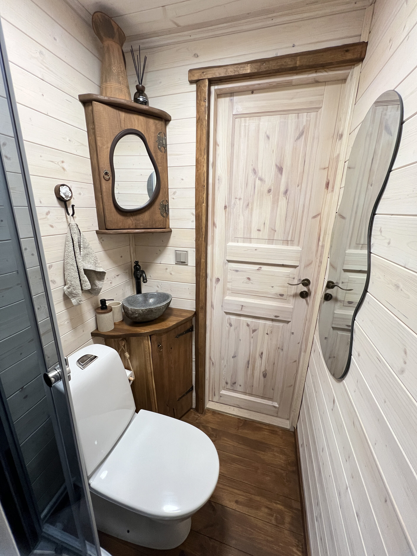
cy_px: 278
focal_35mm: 13
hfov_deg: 89.9
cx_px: 208
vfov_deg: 106.2
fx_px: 209
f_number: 1.8
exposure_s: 1/50
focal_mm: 1.57
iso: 320
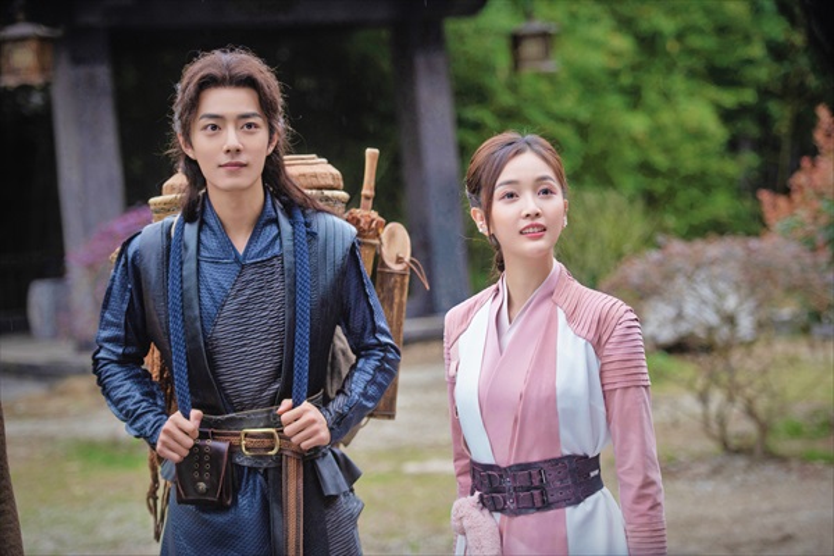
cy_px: 278
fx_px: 2201
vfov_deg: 14.4
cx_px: 417
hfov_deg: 21.5
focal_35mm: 95
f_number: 2.8
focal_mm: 95
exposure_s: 1/160
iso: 250
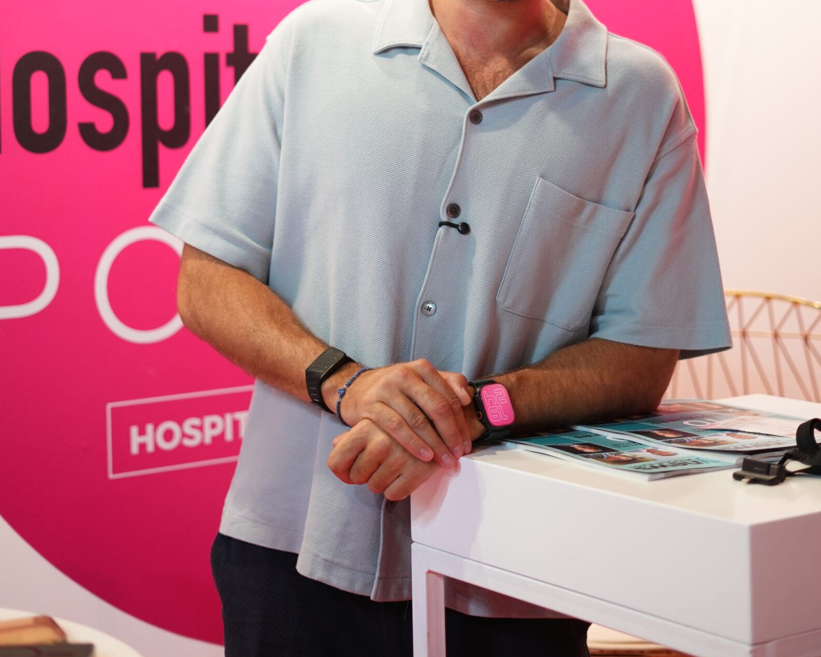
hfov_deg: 25.1
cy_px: 124
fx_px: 1847
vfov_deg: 19.9
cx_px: 405
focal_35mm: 76
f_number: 1.8
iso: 800
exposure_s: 1/125
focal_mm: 50
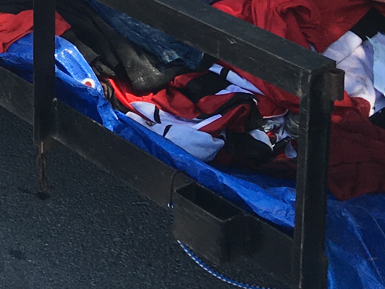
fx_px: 1401
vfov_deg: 10.7
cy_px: -297
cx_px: -171
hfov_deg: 14.7
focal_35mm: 126
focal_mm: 4.15
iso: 25
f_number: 2.2
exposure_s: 1/323
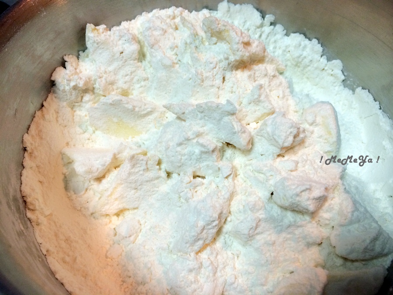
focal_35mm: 30
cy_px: 148
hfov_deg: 60.0
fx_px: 341
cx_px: 196
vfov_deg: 46.8
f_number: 2.2
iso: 80
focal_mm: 4.12
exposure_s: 1/30
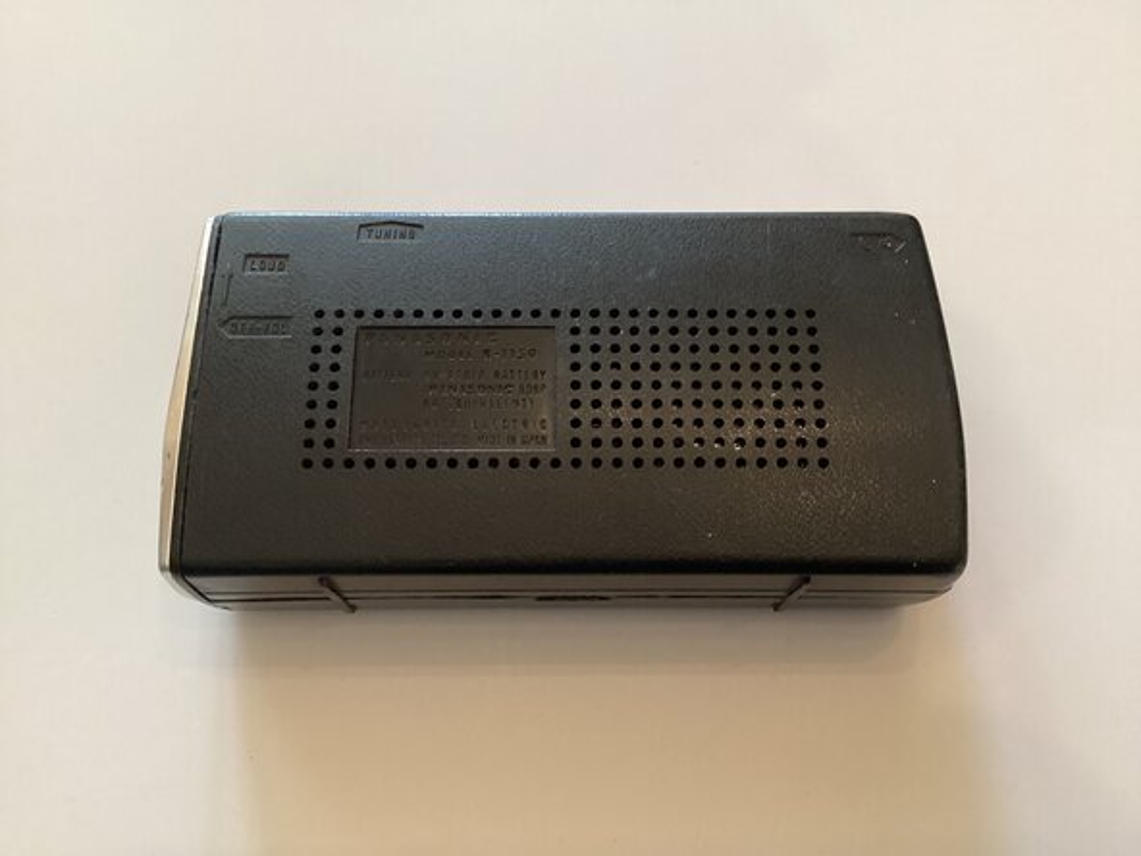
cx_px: 570
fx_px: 1022
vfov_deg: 45.4
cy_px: 428
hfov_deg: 58.4
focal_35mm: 31
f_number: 2.4
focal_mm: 3.3
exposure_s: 1/40
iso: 320
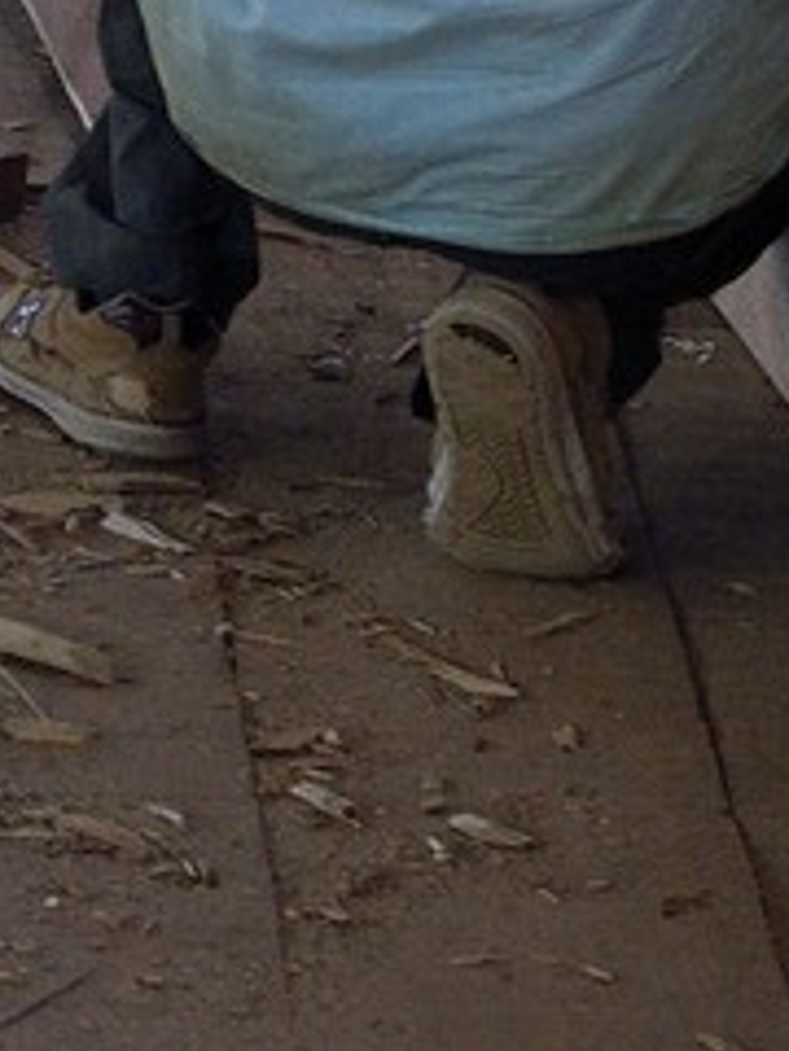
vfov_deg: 7.2
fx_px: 8175
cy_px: -769
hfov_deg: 5.2
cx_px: -1552
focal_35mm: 269
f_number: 7.1
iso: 2000
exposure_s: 1/1250
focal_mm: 42
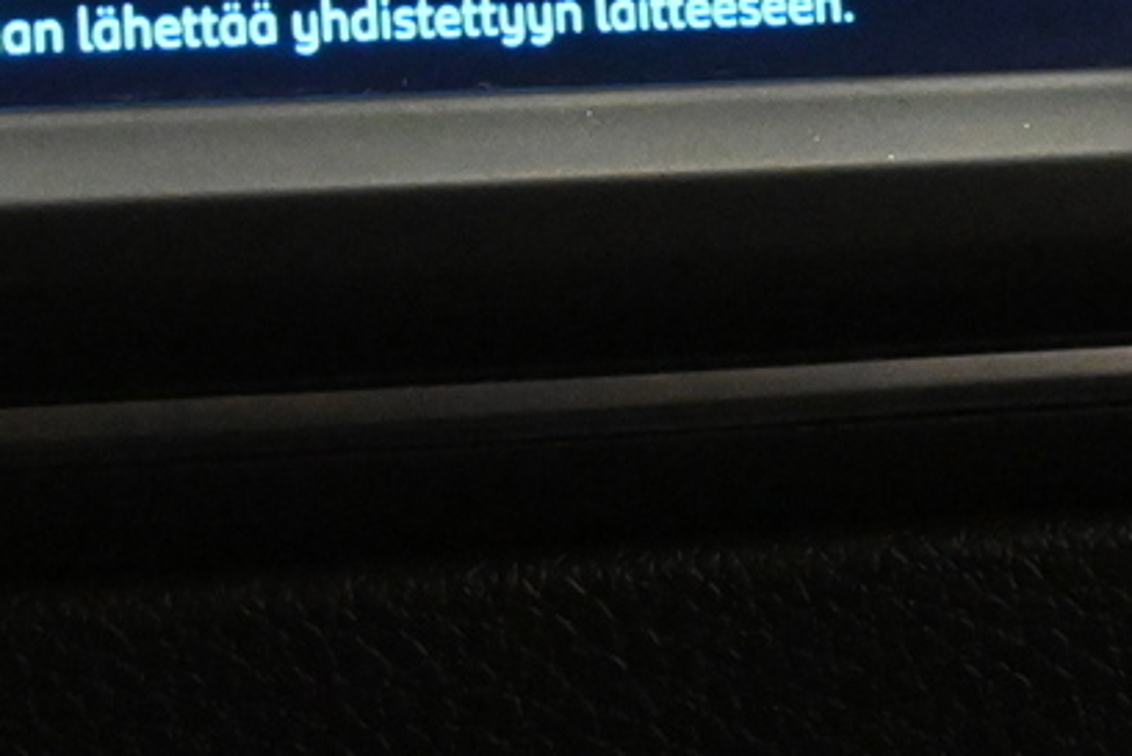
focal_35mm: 202
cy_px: -717
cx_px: 457
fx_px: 6354
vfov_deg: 6.6
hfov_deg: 10.2
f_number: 10
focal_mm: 34
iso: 8000
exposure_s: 1/50
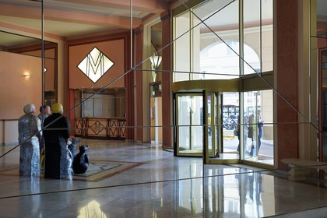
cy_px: 109
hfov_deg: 50.7
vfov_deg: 35.1
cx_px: 164
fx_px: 345
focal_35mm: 38
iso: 800
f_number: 6.3
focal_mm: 38
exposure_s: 1/50
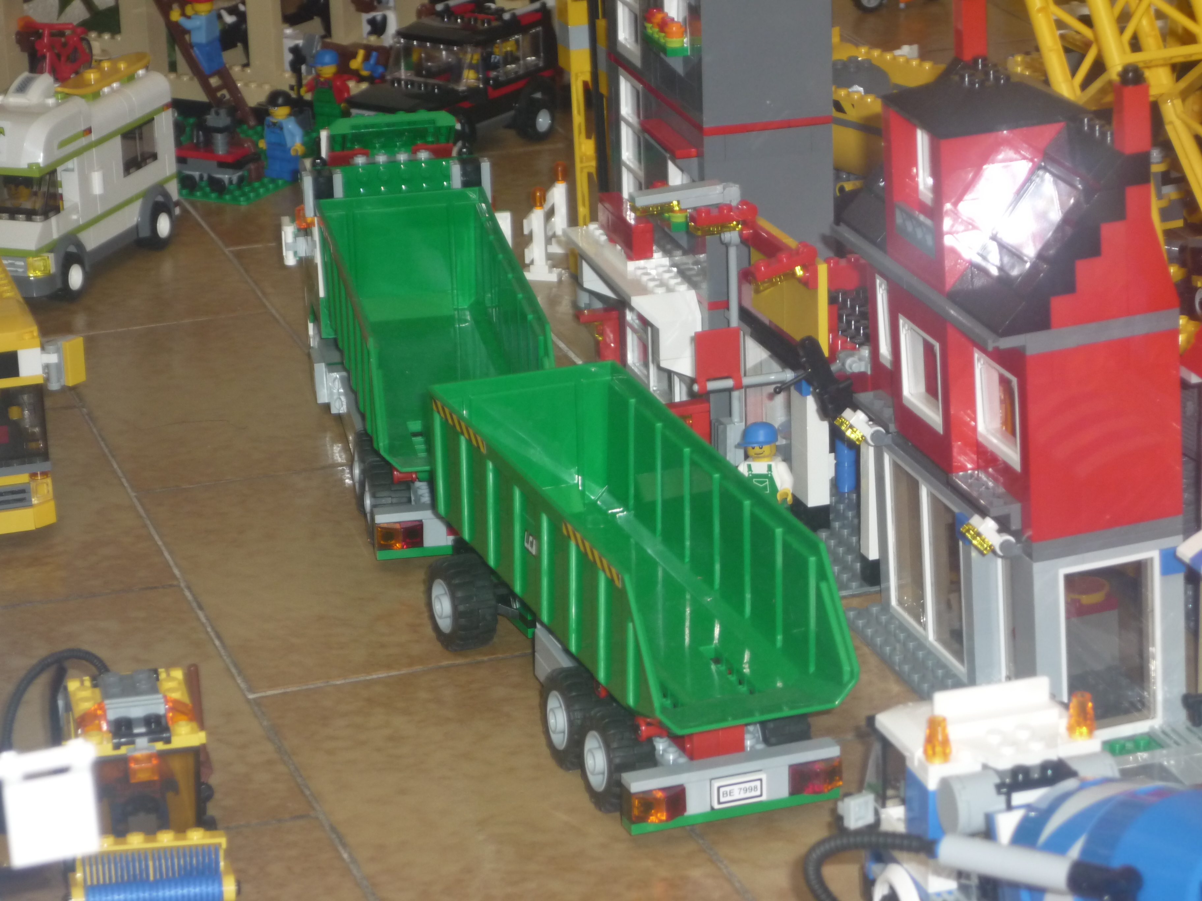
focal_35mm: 114
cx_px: 601
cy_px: 450
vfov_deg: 13.0
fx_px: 3959
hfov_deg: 17.3
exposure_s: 1/60
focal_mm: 19.9
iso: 250
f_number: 5.8
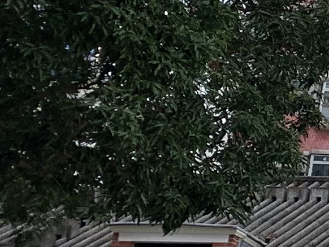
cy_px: 70
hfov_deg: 8.3
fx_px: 1711
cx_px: 1135
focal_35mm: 180
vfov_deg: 8.2
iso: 25
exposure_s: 1/856
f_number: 1.8
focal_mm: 4.25
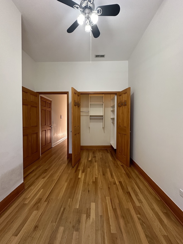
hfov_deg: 85.7
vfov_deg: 102.1
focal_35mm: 14
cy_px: 122
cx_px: 92
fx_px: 99
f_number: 2.2
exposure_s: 1/120
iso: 320
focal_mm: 2.22
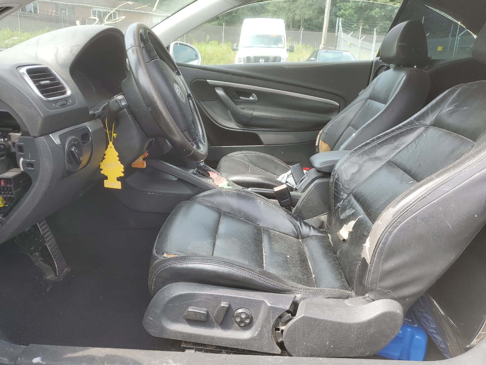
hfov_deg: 67.3
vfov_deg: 53.1
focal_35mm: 26
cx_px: 243
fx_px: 365
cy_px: 182
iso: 50
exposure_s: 1/357
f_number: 1.5
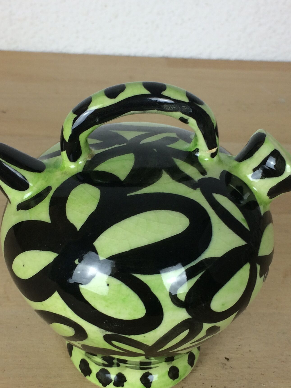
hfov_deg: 26.6
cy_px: 247
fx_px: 616
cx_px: 146
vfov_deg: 34.7
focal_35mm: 55
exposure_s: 1/50
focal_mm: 4.15
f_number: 2.2
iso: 32
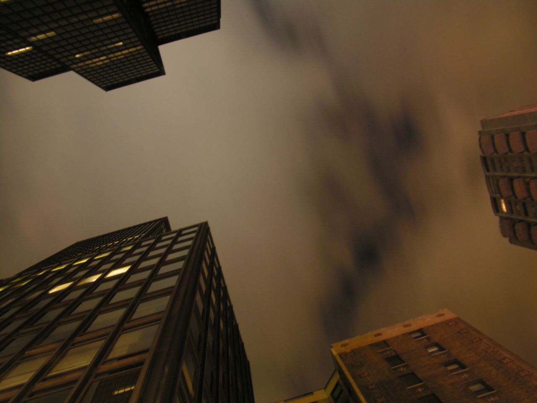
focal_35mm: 38
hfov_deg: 49.0
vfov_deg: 37.7
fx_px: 589
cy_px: 202
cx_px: 268
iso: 50
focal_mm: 6.3
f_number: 5
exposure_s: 15
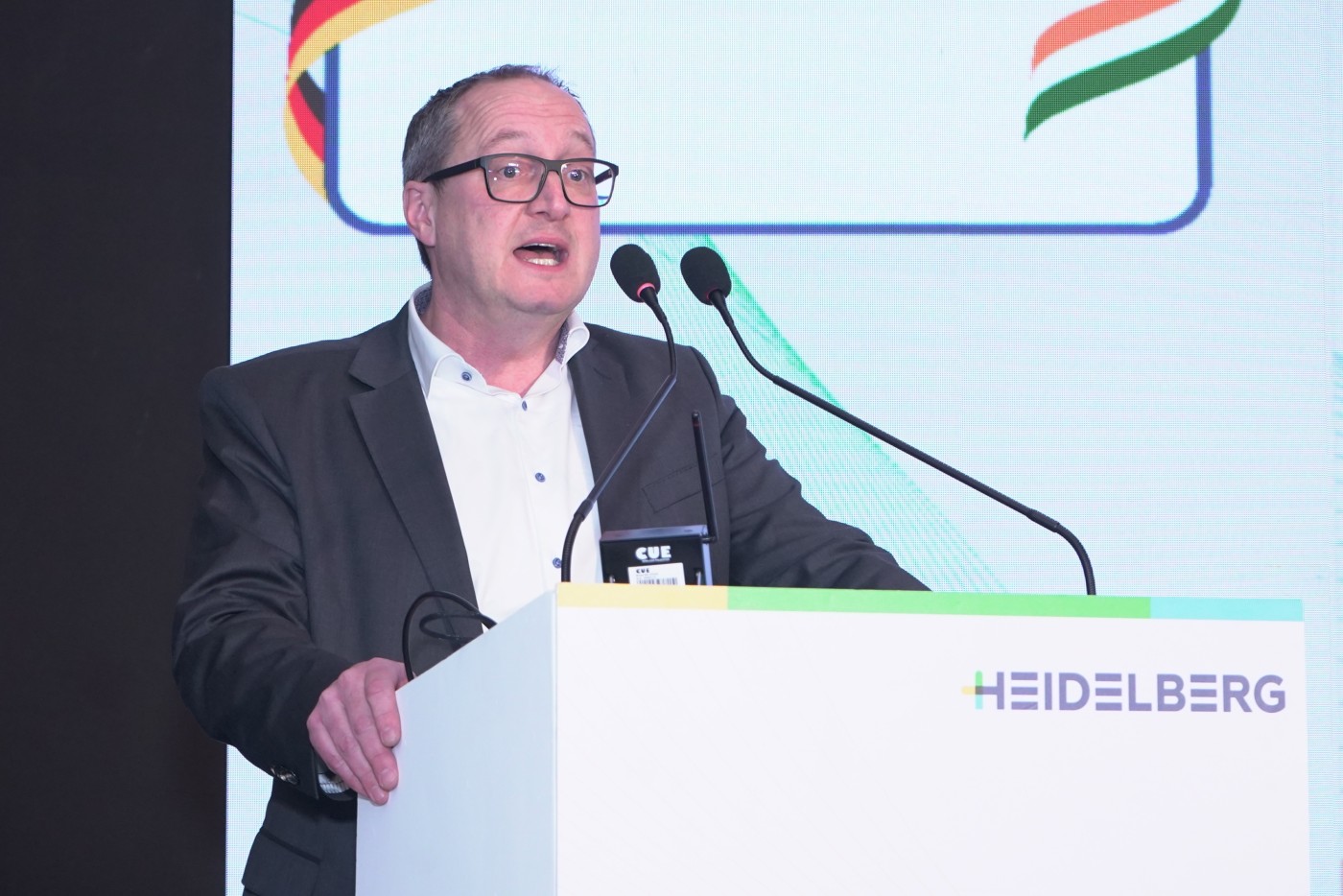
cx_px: 672
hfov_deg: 19.5
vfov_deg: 13.0
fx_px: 3918
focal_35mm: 105
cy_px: 448
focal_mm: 70
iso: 2000
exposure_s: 1/160
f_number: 6.3
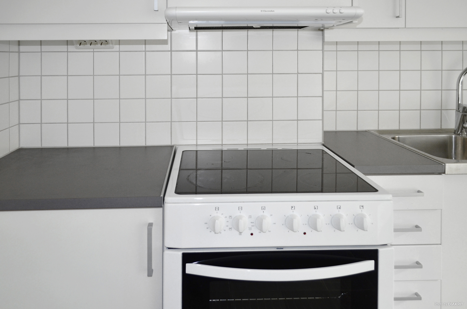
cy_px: 154
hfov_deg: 67.5
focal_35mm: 27
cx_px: 234
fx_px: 350
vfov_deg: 47.7
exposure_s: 1/60
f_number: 3.5
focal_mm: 18
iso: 800
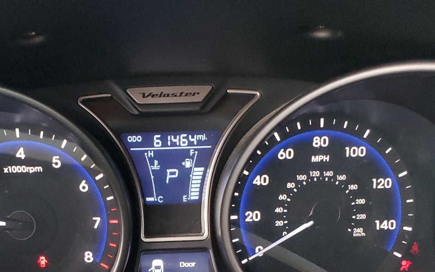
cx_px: 173
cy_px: 274
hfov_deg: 42.4
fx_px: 557
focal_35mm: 47
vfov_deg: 26.0
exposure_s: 1/60.2
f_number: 1.5
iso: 397
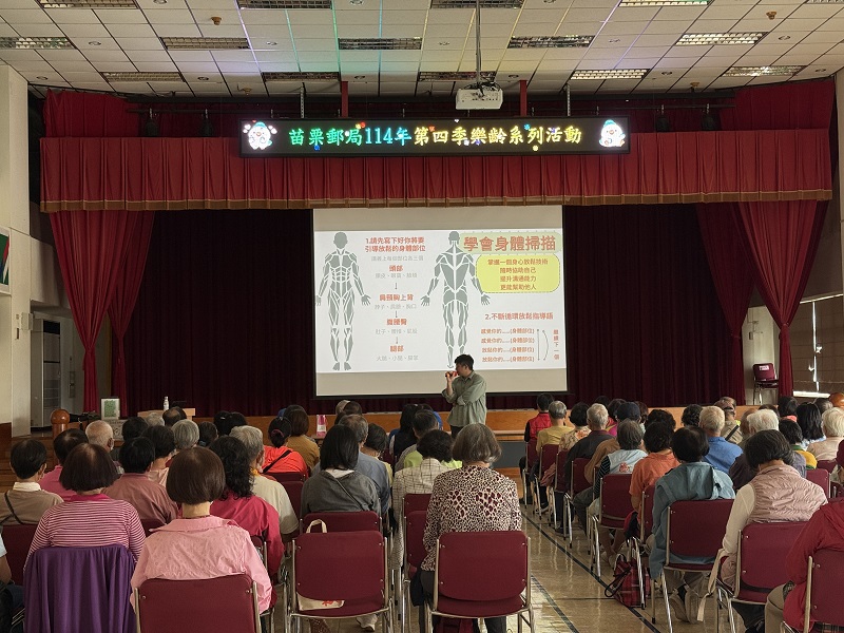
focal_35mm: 48
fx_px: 1170
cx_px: 422
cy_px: 316
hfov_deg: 39.7
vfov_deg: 30.3
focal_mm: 6.76
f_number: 1.78
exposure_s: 1/90
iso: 64
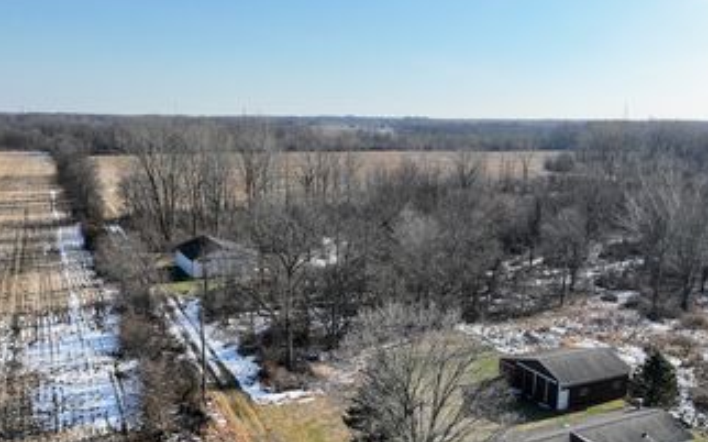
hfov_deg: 56.7
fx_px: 656
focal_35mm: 34
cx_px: 356
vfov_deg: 36.9
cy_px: 292
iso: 300
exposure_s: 1/2500
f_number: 2.8
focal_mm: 12.29
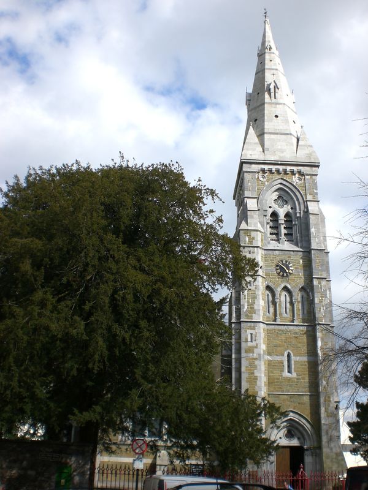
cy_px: 245
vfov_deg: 49.0
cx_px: 184
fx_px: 539
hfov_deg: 37.7
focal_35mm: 38
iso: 50
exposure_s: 1/400
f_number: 4.4
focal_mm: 6.3
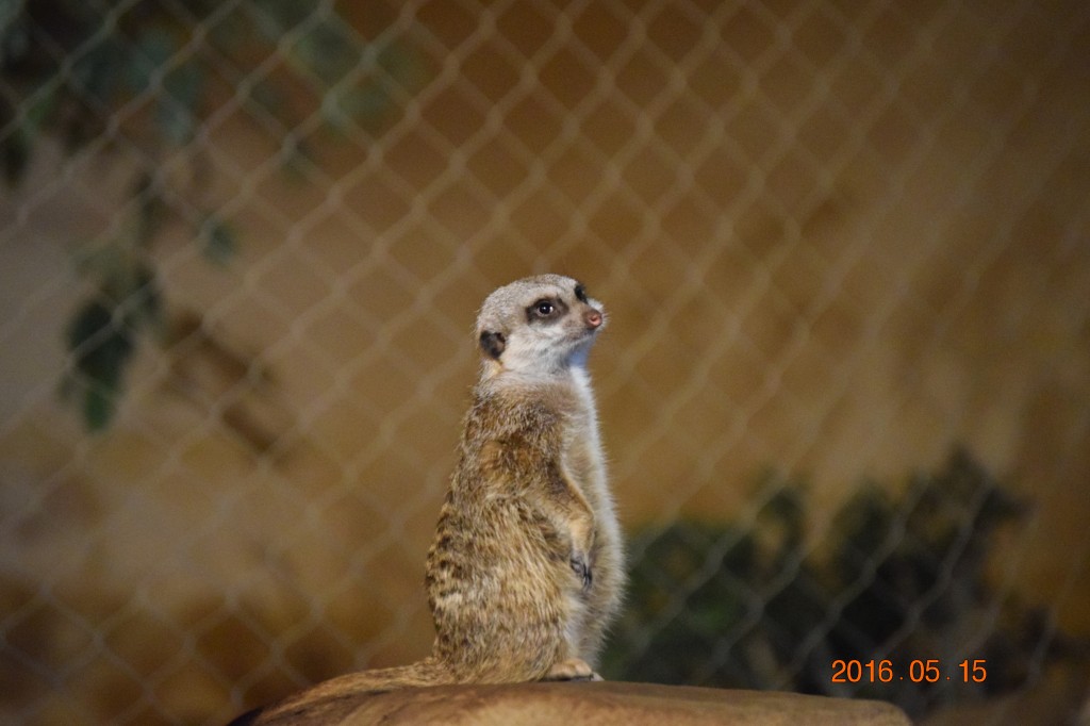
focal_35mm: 232
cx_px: 545
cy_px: 363
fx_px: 7037
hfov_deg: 8.9
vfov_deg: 5.9
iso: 6400
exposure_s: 1/320
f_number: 5.3
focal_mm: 155
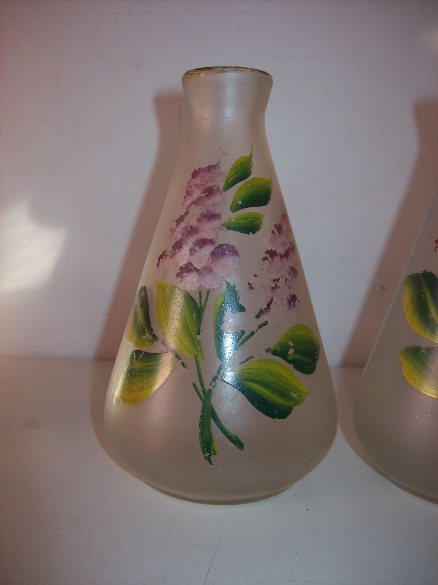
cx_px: 219
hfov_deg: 39.6
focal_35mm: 36
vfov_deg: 51.4
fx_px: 608
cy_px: 292
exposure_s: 1/64
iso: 80
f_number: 2.7
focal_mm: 6
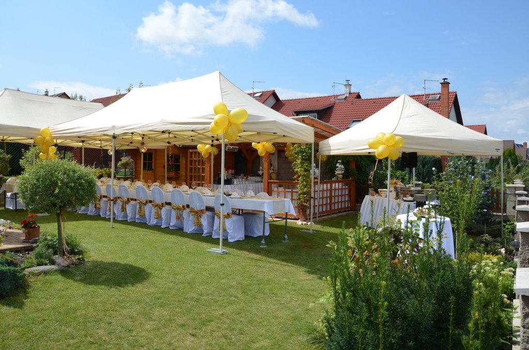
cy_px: 175
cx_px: 264
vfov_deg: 47.7
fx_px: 396
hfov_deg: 67.5
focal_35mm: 27
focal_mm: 18
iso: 500
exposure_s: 1/2000
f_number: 7.1
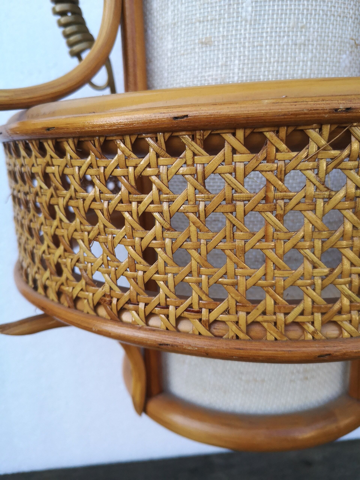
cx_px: 180
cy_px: 240
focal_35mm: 27
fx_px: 374
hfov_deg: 51.4
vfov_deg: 65.3
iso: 160
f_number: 1.8
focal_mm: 3.95
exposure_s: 1/900
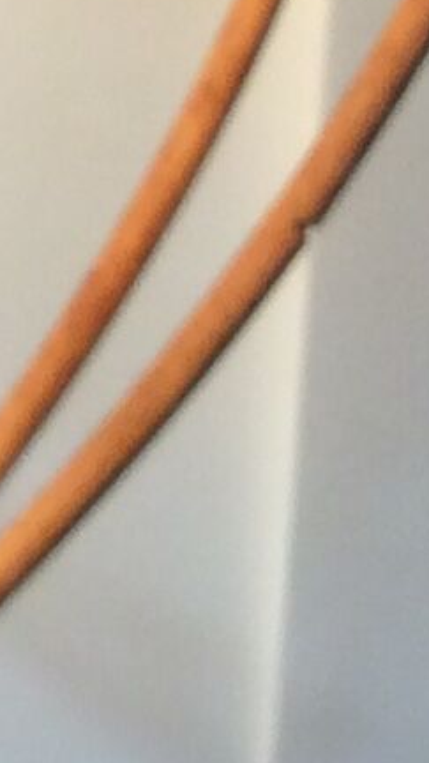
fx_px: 4227
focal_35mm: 209
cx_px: -636
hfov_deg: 5.6
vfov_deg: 10.1
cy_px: -238
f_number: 2.4
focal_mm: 3.3
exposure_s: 1/50
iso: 50
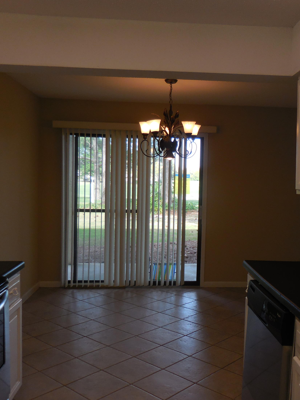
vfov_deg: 54.0
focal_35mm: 34
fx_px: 393
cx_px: 185
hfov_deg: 41.5
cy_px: 204
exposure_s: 1/100
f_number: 3.3
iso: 125
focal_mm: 4.5
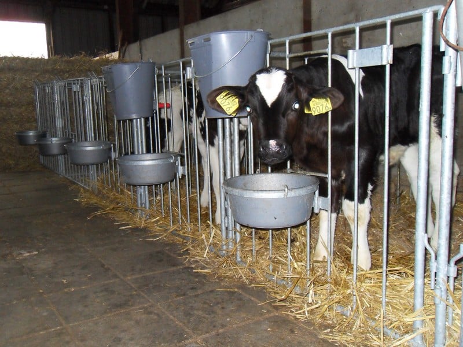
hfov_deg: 52.6
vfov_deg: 40.7
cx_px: 232
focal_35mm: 35
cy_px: 174
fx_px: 468
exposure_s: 1/45
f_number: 3.5
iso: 400
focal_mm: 6.3
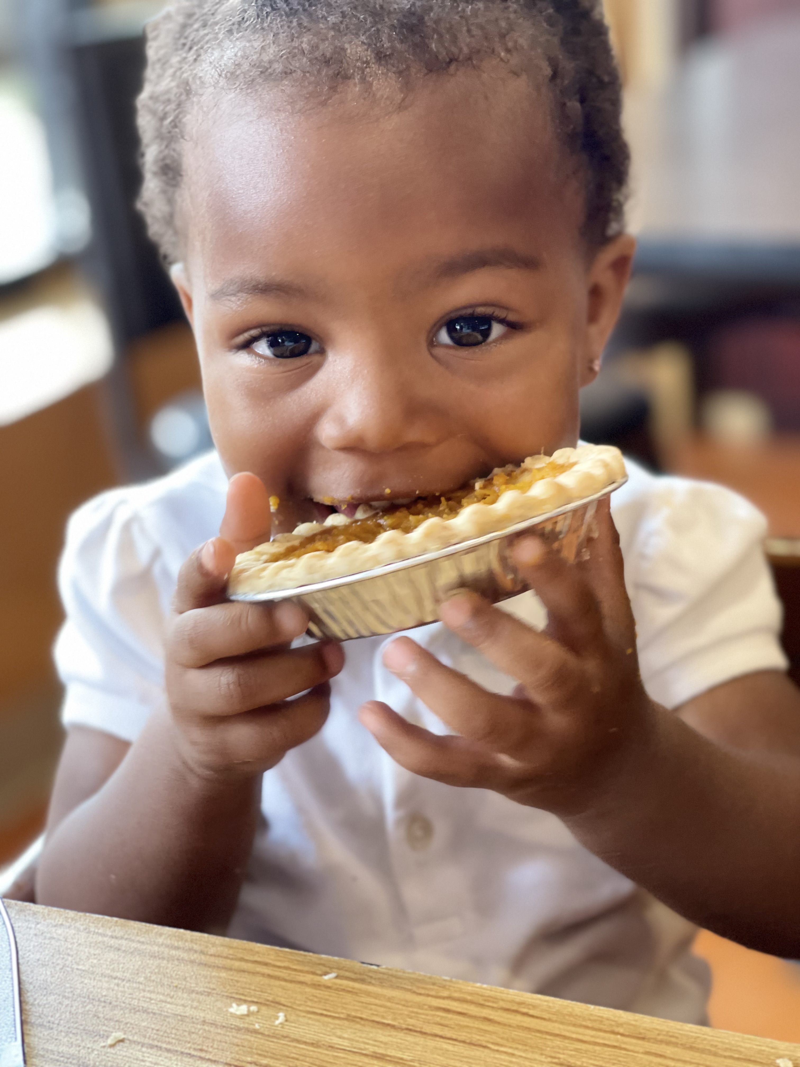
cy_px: 534
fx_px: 1972
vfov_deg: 30.3
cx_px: 400
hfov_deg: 22.9
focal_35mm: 64
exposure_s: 1/40
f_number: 2.2
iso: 250
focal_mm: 7.5
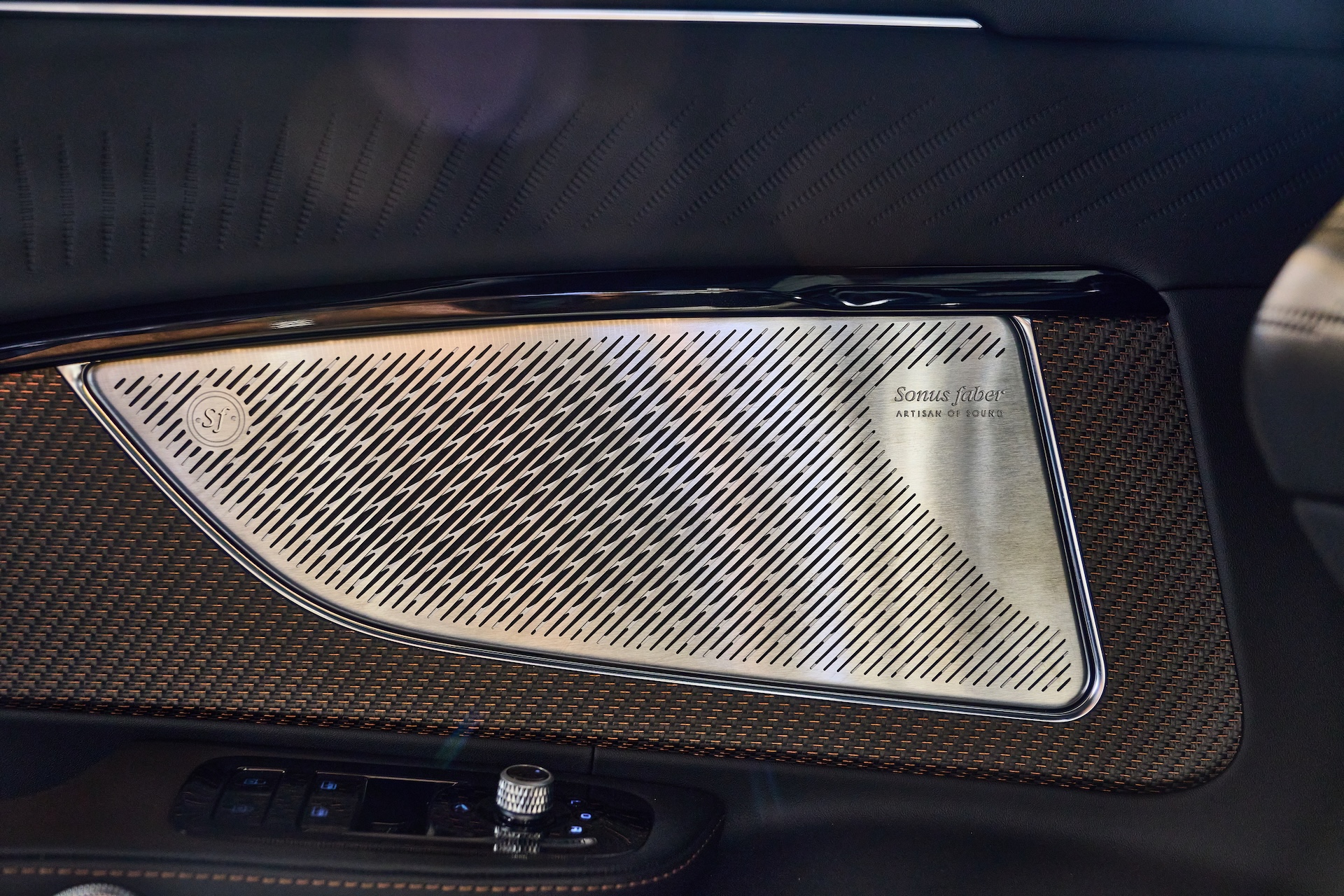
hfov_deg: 42.3
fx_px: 1736
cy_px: 448
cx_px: 672
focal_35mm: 46
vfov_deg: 28.9
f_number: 2.8
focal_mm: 31
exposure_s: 1/100
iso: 800
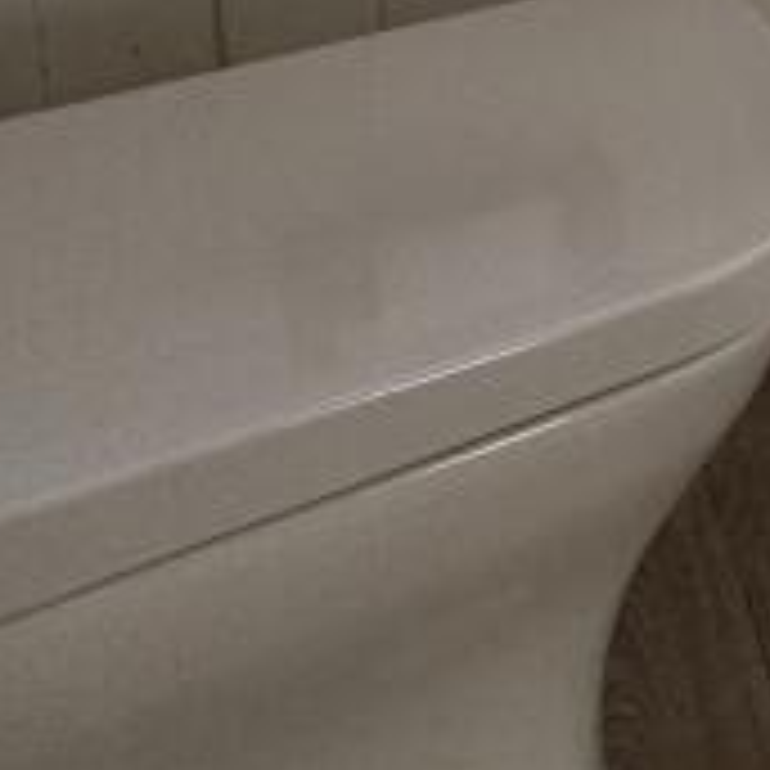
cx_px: 1725
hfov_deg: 15.7
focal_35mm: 74
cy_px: -689
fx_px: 1862
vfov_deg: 17.8
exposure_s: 1/99
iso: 64
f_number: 2.2
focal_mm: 2.22
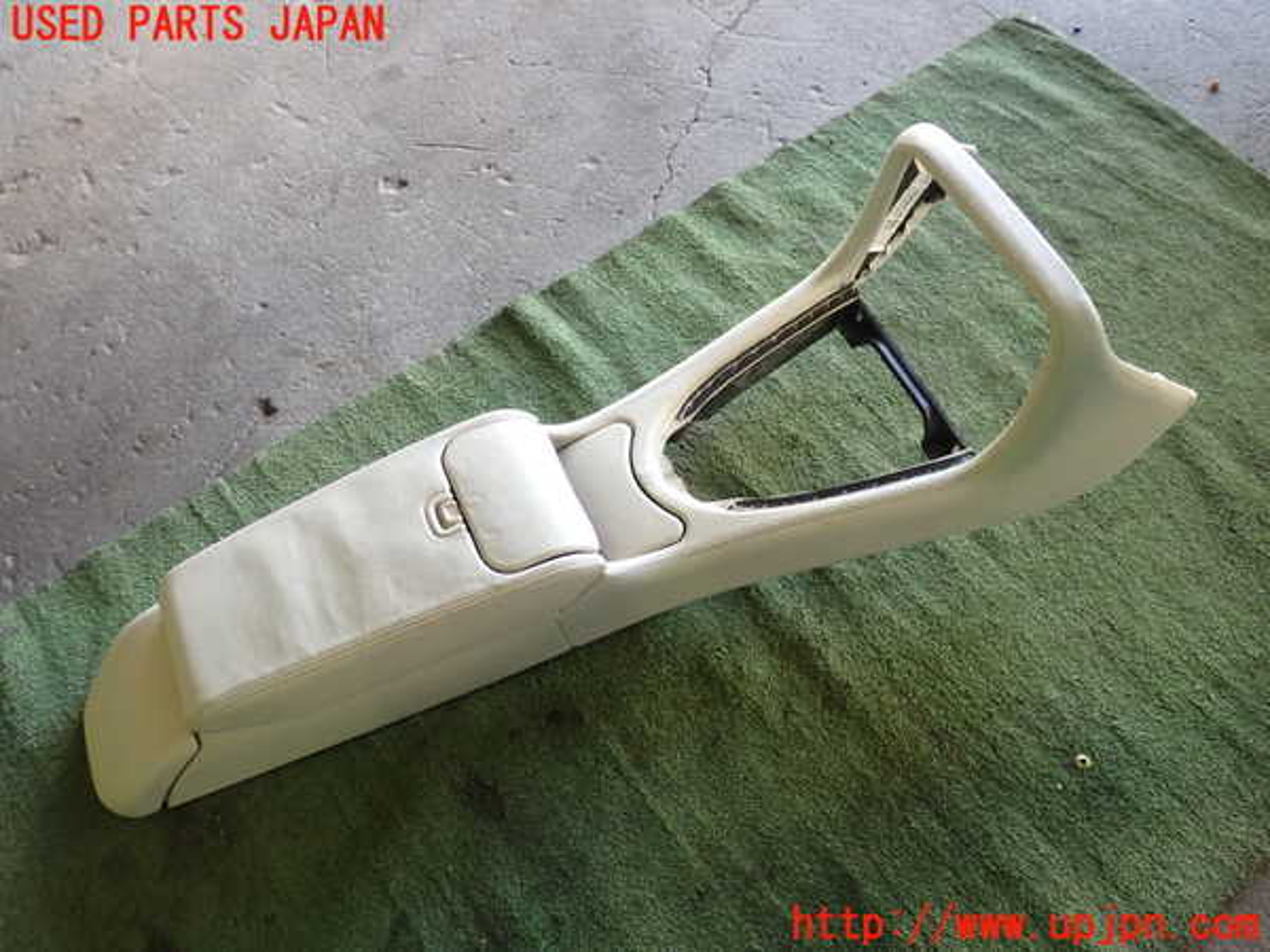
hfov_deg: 60.0
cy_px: 476
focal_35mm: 30
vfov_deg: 46.8
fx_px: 1101
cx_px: 635
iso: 200
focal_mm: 5.4
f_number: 2.3
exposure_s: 1/50
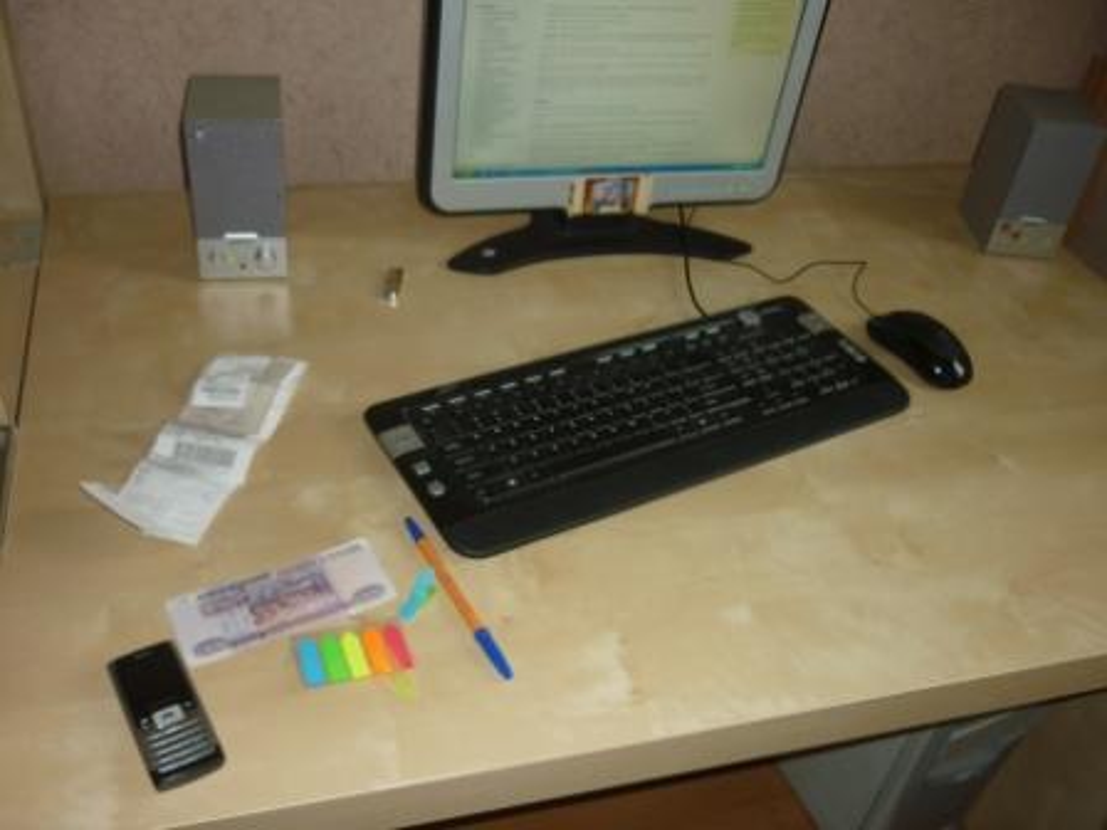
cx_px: 554
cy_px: 415
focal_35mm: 33
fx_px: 1055
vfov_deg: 42.9
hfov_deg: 55.4
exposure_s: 1/30
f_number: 2.8
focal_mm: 5.5
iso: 100
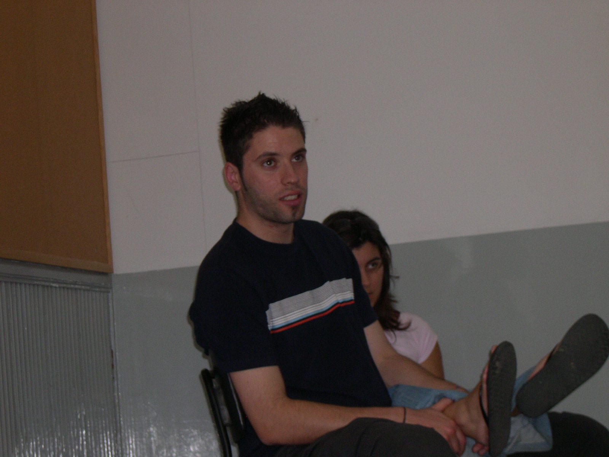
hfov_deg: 20.2
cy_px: 228
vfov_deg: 15.2
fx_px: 1707
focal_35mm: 97
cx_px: 304
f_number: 4.6
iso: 226
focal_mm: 20.5
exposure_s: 1/60
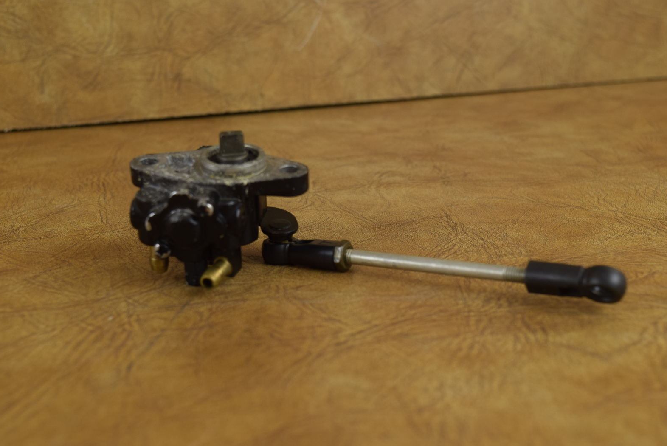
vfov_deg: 24.7
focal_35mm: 55
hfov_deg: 36.2
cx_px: 336
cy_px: 226
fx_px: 1020
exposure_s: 1/160
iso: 400
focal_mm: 36
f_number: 8
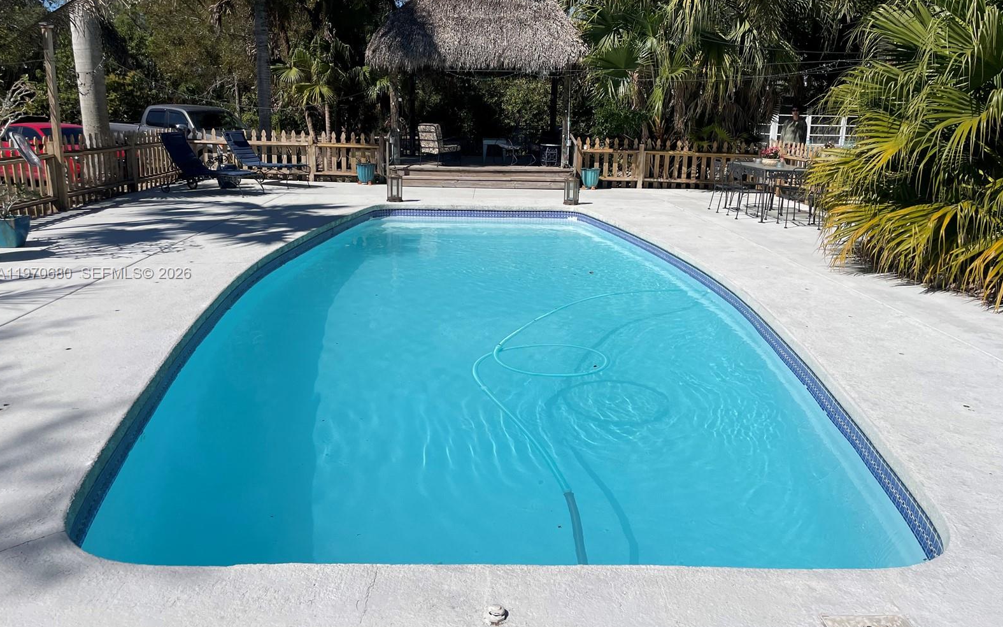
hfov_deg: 66.5
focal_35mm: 28
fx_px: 765
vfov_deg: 44.4
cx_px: 502
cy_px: 274
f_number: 1.6
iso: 50
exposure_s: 1/11905
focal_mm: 4.2
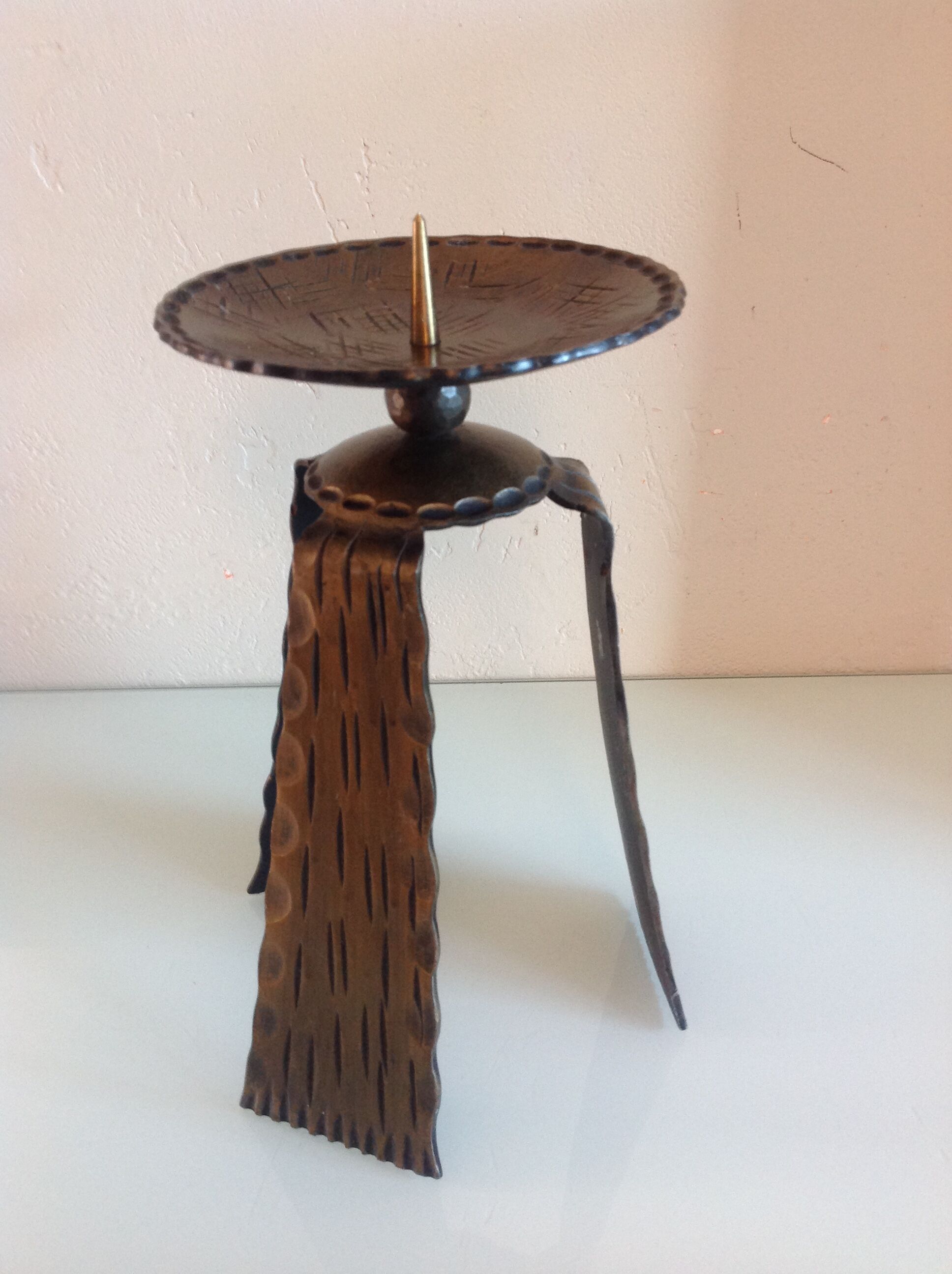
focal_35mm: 35
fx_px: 1287
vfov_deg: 52.7
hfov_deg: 40.6
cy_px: 637
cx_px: 476
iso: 125
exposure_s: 1/15
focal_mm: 4.28
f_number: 2.4
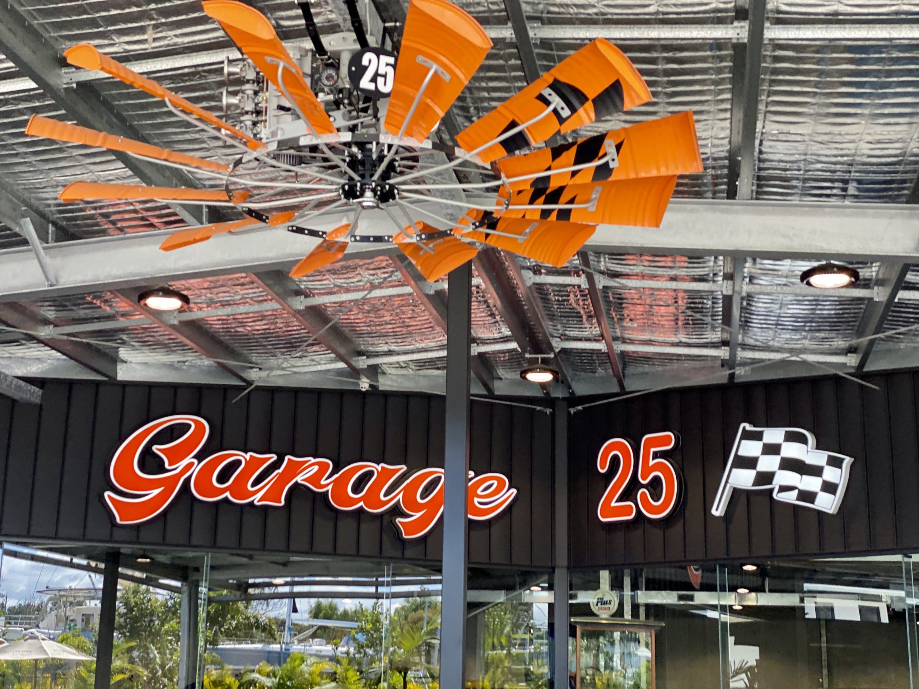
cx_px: 460
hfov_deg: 36.8
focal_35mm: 52
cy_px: 344
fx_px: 1381
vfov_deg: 28.0
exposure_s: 1/122
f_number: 2
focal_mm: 6
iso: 40
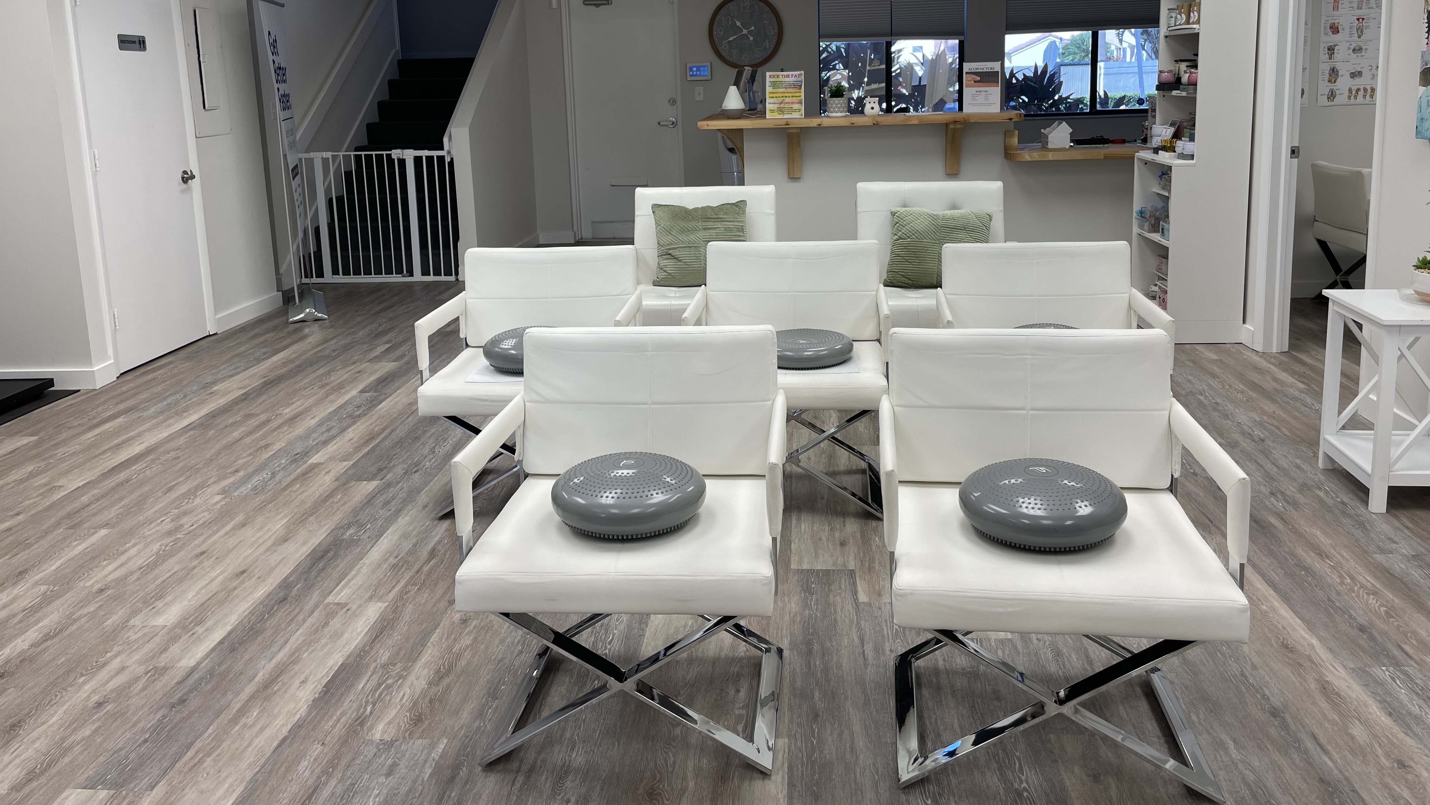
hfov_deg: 66.1
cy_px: 267
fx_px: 1100
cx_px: 727
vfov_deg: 39.7
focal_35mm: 29
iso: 32
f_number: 1.6
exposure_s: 1/120
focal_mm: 4.2
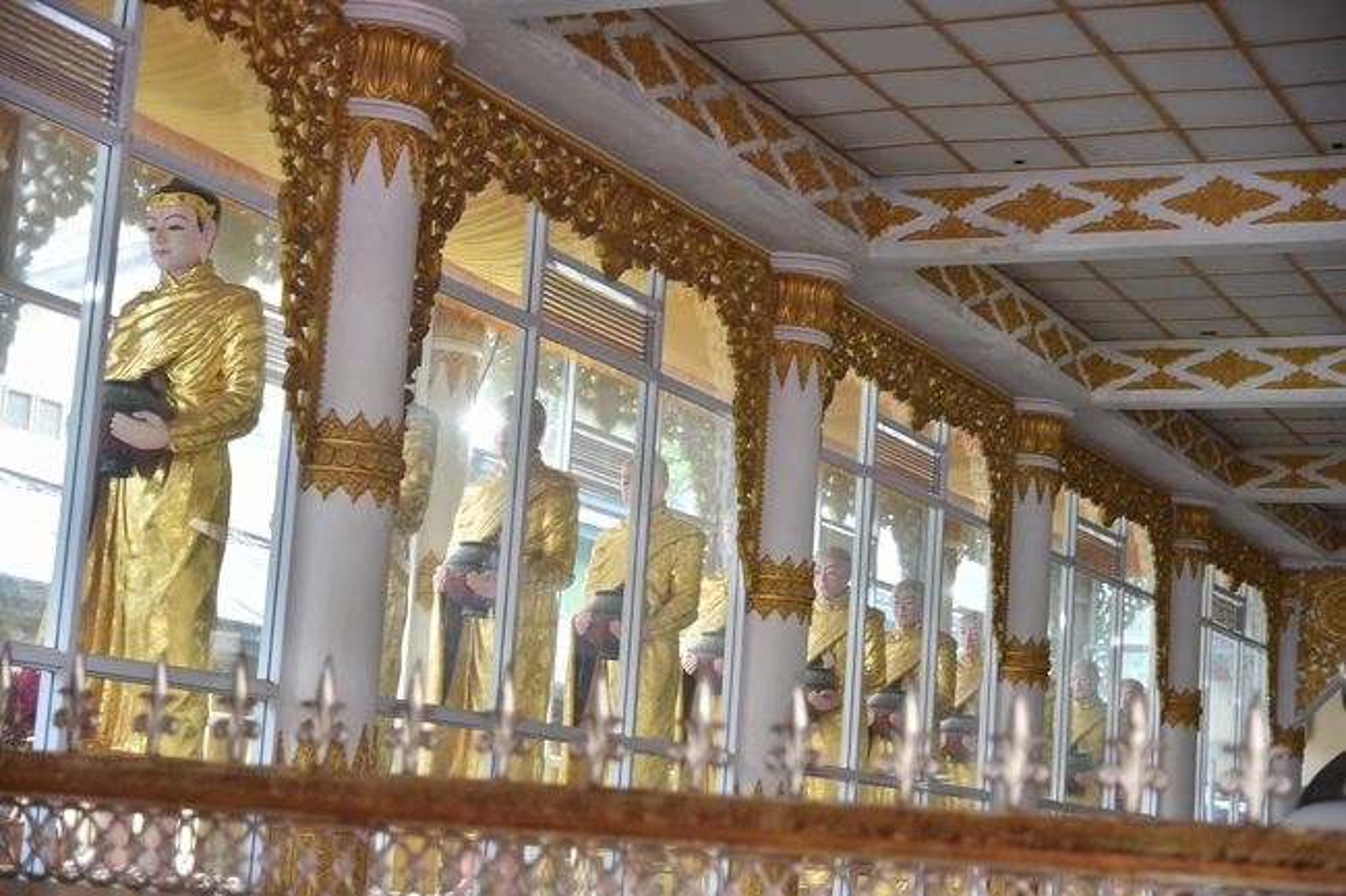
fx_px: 2430
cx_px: 673
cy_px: 448
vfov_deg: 20.9
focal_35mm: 65
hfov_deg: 31.0
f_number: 4
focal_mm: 65
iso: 800
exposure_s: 1/40
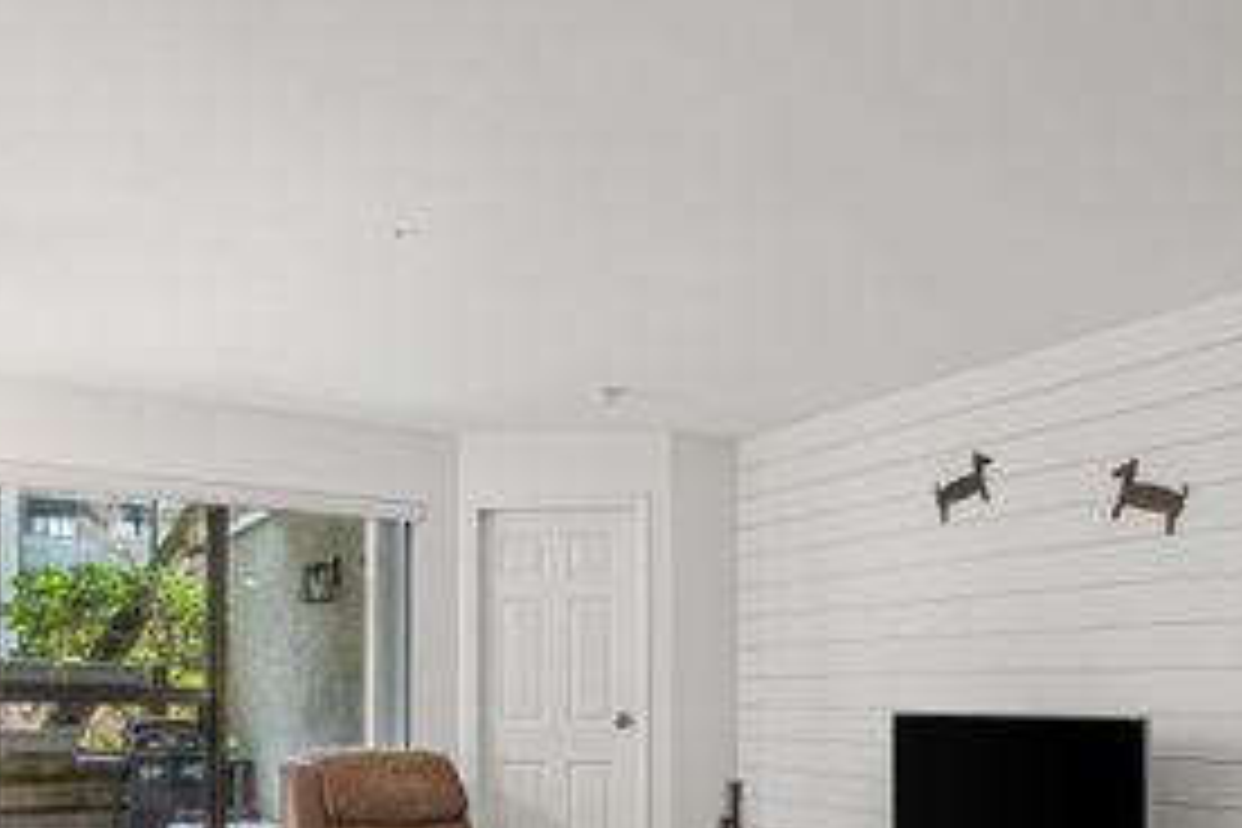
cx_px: 477
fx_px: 1000
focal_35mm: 29
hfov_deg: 62.9
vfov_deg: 42.9
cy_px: 664
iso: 400
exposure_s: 1/1.67
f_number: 8
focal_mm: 16
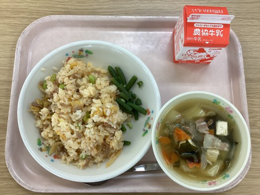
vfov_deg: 45.5
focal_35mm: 31
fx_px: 233
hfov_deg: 58.3
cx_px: 130
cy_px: 98
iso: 80
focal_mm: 3.3
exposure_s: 1/100
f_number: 2.4
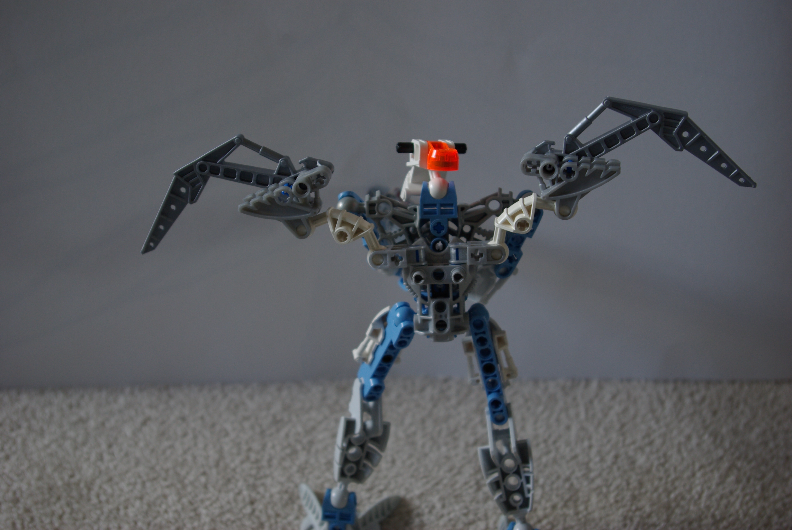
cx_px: 396
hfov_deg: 37.8
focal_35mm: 52
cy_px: 265
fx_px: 1156
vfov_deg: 25.8
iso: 200
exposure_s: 1/45
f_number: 4.5
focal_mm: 35
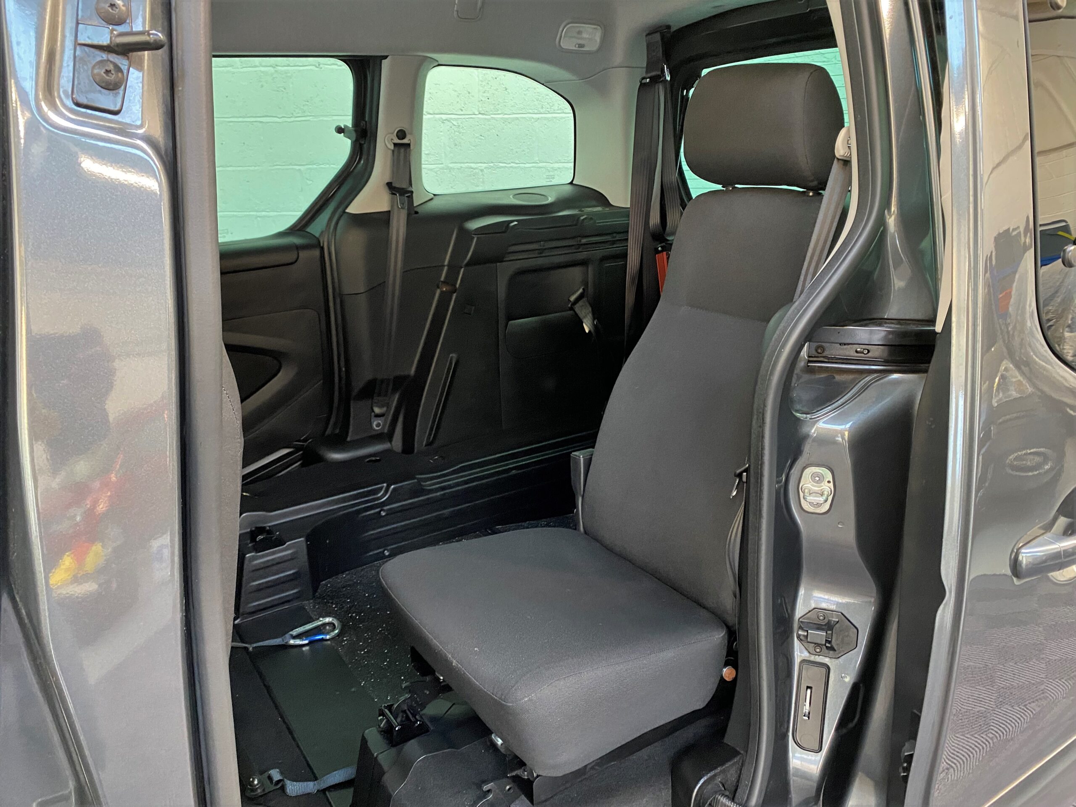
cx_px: 538
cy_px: 404
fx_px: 808
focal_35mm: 26
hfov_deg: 67.3
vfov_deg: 53.1
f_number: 1.8
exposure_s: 1/33
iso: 400
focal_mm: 4.25
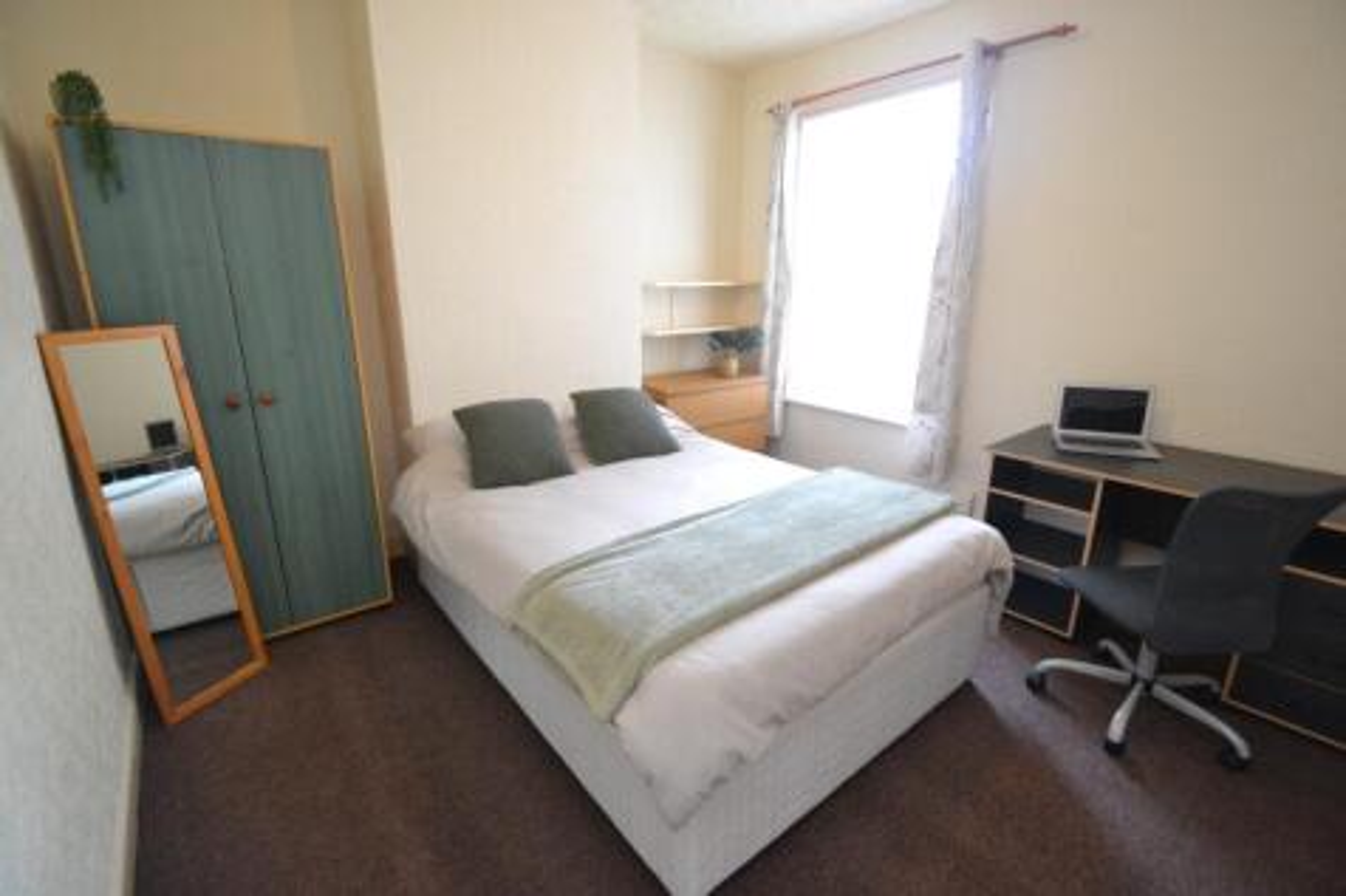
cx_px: 673
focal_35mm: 15
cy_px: 448
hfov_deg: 100.4
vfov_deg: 77.3
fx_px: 561
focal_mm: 10
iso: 1000
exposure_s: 1/60
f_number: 3.5
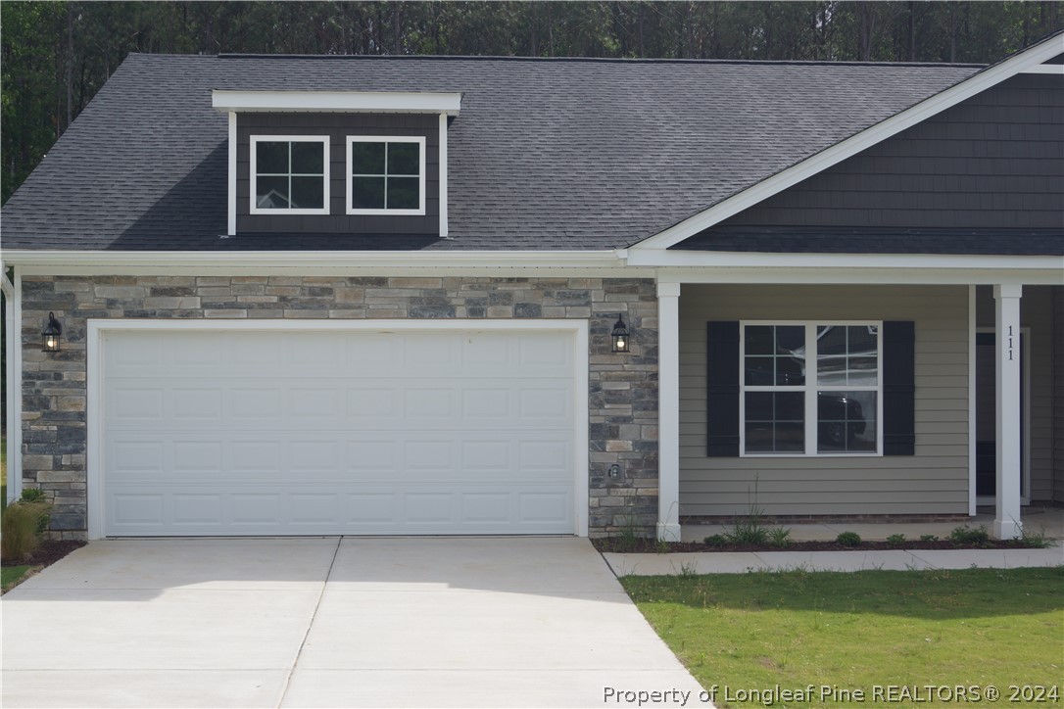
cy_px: 354
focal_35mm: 45
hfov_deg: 43.6
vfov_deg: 29.9
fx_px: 1330
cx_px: 532
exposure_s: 1/320
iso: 100
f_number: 9
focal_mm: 30
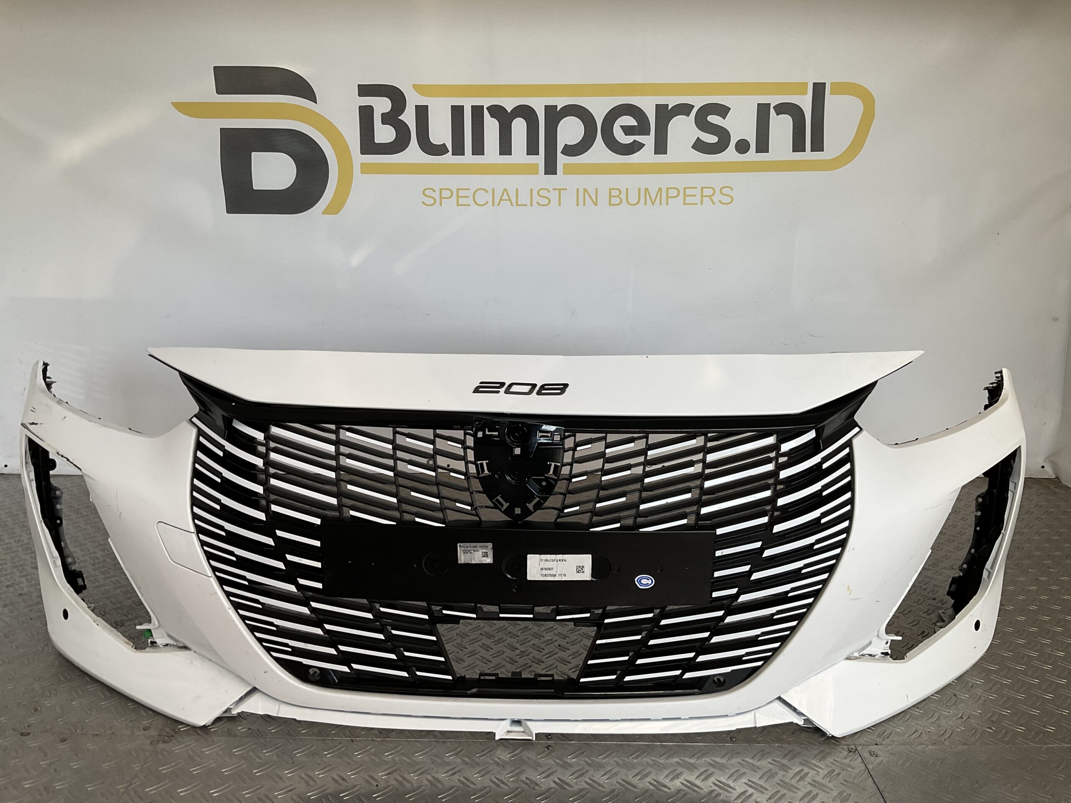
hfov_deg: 61.7
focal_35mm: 29
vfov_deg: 48.2
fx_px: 897
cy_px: 402
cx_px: 536
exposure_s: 1/100
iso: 25
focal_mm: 3
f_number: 1.8
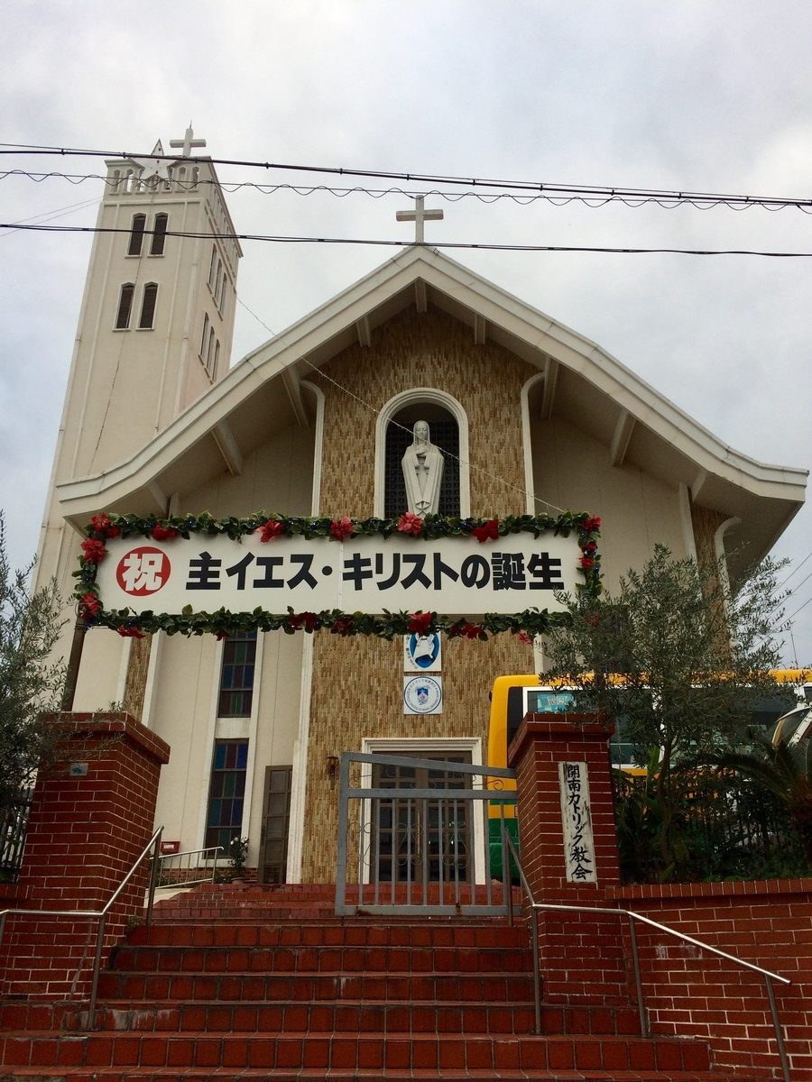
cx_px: 406
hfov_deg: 48.2
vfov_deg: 61.7
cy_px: 541
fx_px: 907
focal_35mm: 29
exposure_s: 1/354
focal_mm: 4.15
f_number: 2.2
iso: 32
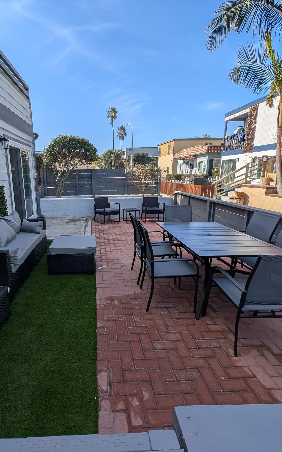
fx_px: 209
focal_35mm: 17
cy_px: 227
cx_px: 101
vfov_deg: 94.4
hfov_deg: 66.7
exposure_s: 1/1953
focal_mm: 2.23
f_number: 1.95
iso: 37
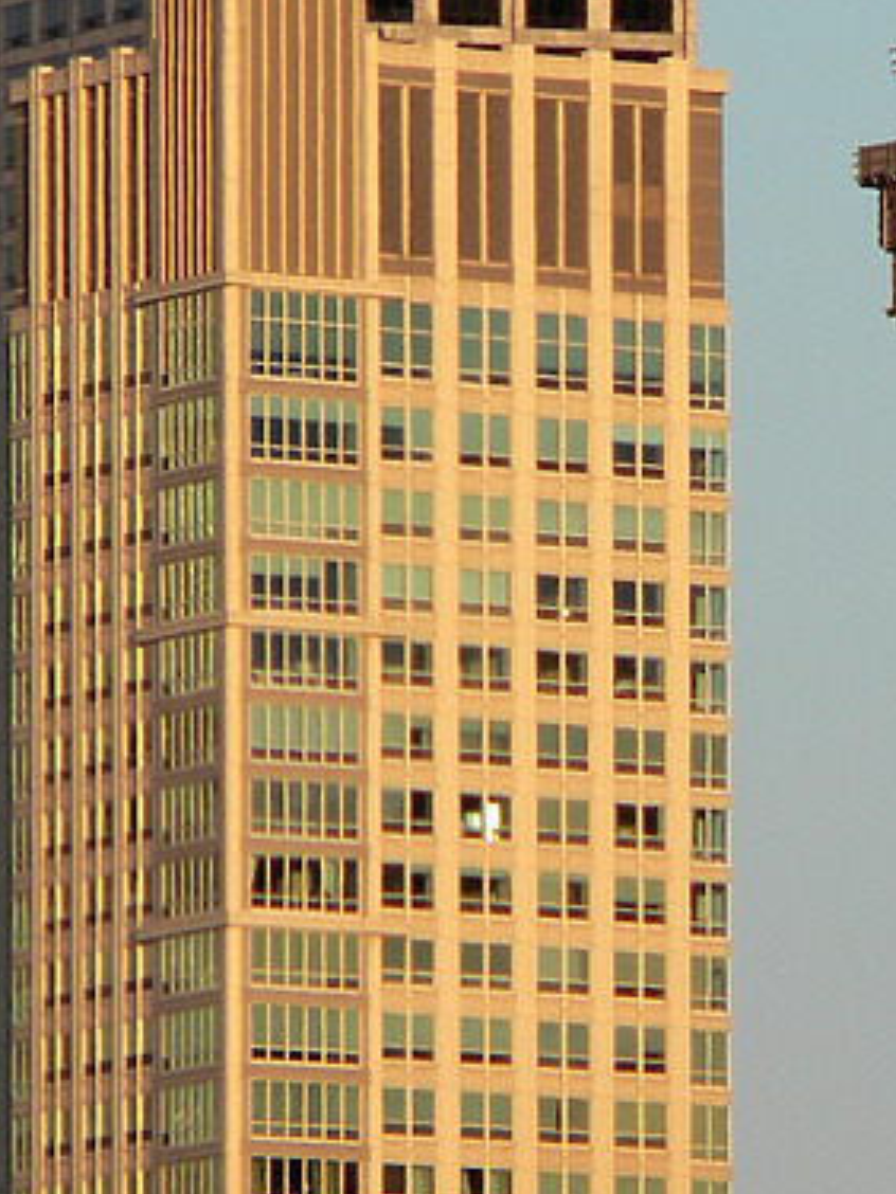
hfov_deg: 1.4
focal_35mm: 1035
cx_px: 1069
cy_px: 375
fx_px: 35720
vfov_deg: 1.9
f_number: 4
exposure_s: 1/500
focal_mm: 72
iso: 80
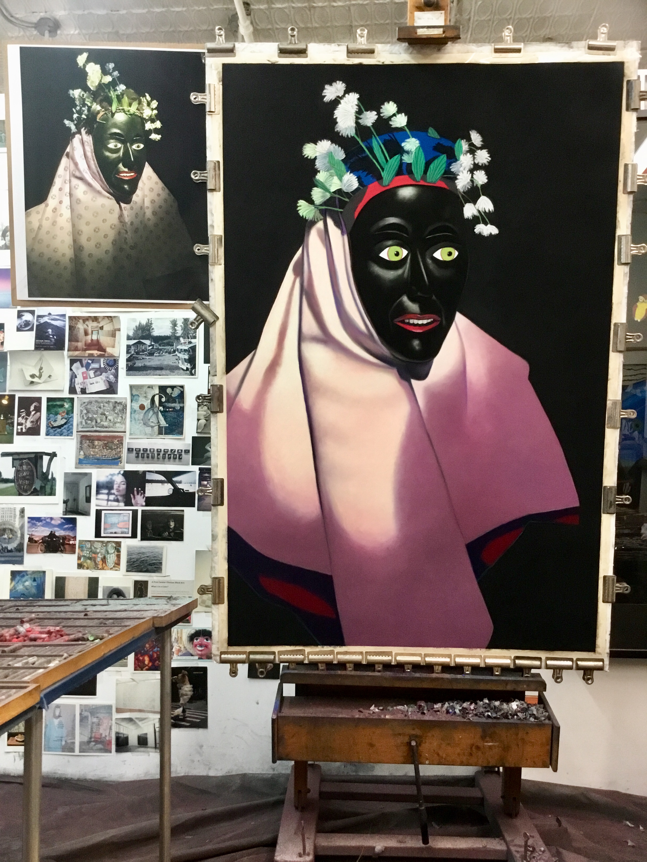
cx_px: 324
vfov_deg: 58.4
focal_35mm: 31
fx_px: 773
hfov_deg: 45.4
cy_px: 431
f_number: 2.4
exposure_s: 1/30
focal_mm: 3.3
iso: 125
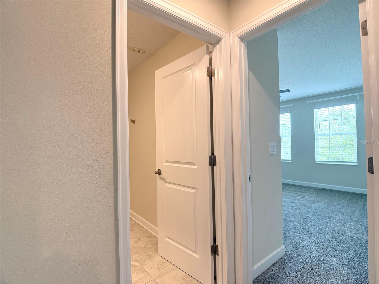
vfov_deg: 56.8
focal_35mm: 24
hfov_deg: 71.6
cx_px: 190
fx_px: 263
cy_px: 142
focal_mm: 6.76
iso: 200
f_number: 1.78
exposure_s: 1/212
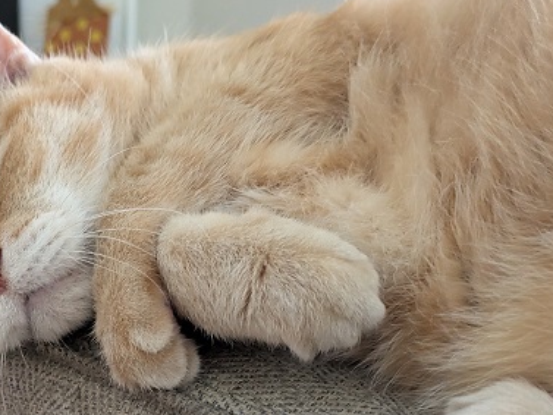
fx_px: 735
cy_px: 276
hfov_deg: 40.1
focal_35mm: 46
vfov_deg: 31.3
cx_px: 142
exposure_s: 1/24
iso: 757
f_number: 1.89
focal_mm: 5.43
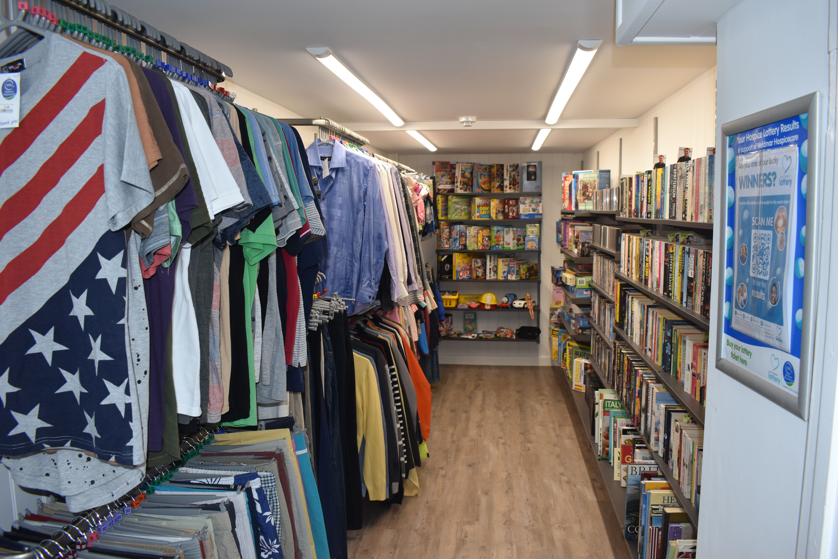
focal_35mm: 27
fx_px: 628
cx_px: 419
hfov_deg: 67.4
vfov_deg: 47.9
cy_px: 280
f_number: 5.6
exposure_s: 1/125
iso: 500
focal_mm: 18
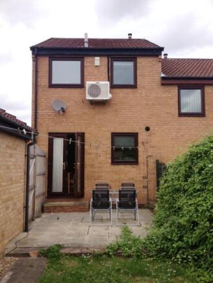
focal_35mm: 35
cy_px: 142
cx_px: 106
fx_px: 287
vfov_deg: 52.6
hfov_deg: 40.7
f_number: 2.4
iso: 50
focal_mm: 4.28
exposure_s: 1/876
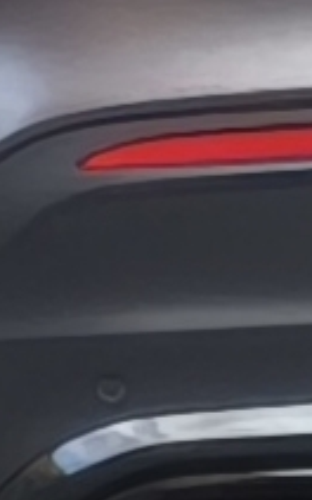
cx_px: 15
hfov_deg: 1.3
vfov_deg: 2.1
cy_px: -140
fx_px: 13337
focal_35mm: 981
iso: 400
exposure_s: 1/99.9
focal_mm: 7.1
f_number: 1.9
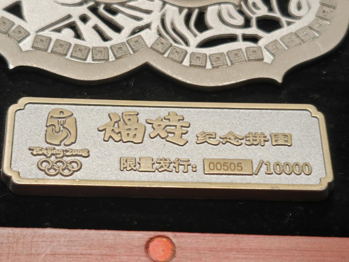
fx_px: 958
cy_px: 131
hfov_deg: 20.7
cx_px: 174
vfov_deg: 15.6
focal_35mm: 95
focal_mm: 7.62
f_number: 1.6
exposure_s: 1/100
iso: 100
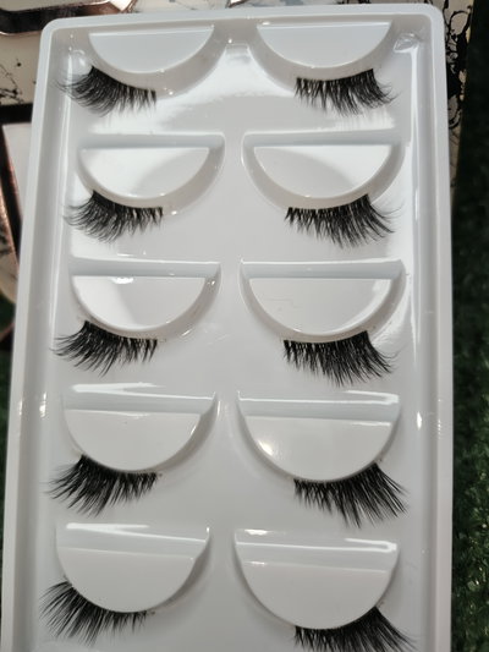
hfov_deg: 58.9
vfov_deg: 73.9
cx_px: 244
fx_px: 433
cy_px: 326
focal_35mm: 23
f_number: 1.8
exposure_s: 1/100
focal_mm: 5.56
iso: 71
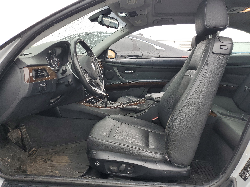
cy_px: 94
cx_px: 125
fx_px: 188
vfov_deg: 53.1
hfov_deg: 67.3
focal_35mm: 26
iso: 50
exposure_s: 1/145
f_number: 1.5
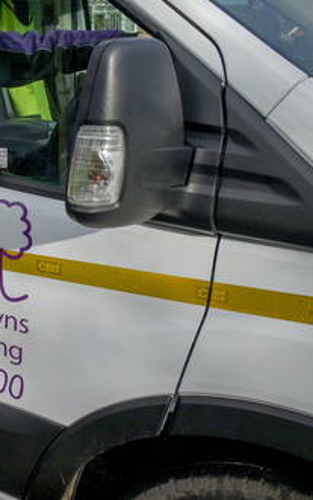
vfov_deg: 34.1
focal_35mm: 59
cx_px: -228
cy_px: 154
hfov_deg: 18.1
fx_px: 805
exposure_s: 1/1600
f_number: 8
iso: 400
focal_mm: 24
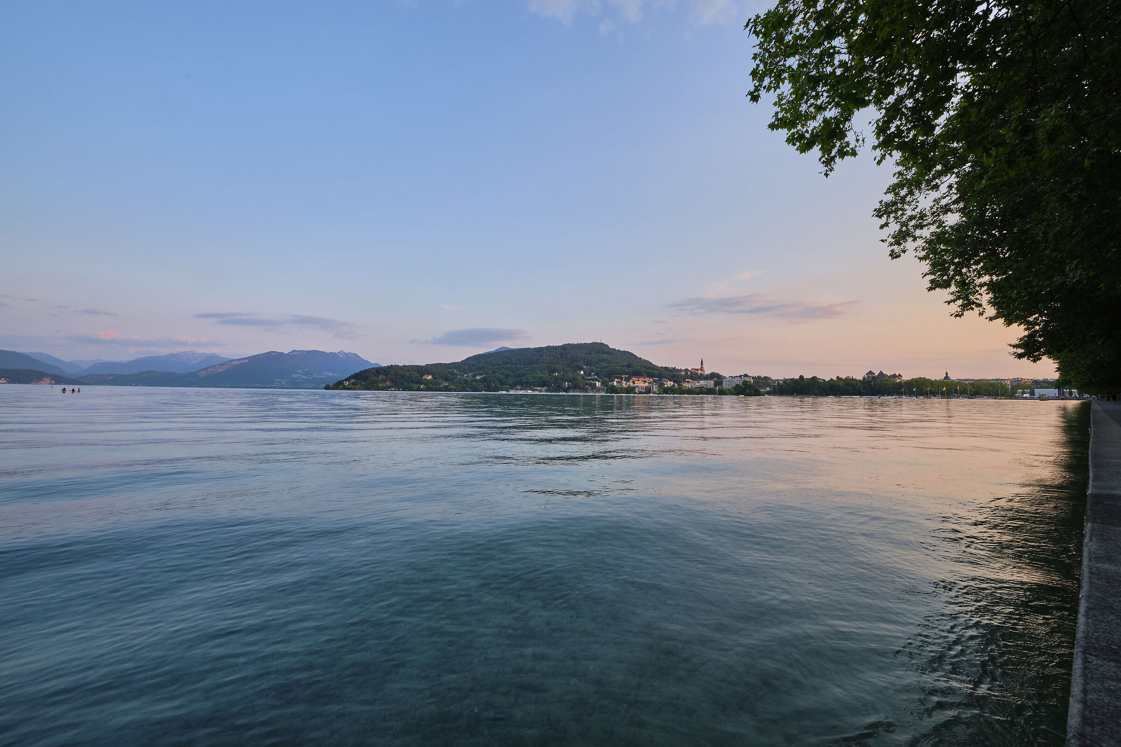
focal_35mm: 13
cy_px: 374
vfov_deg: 85.4
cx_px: 560
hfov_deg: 108.3
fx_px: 405
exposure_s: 1/60
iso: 400
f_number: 9
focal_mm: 8.7
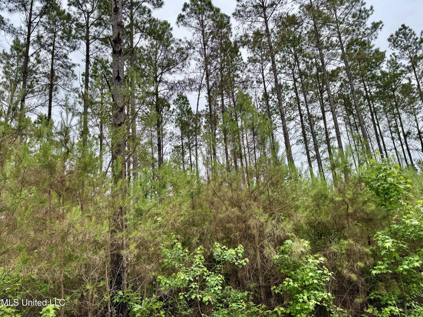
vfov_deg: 56.8
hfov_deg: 71.6
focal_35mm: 24
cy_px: 158
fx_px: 293
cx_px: 212
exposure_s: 1/2252
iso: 80
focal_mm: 6.76
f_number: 1.78
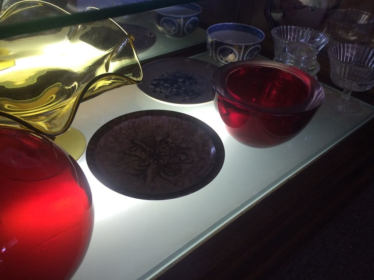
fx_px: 324
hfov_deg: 60.0
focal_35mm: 30
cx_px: 187
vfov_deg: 46.8
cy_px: 140
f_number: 2.2
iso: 40
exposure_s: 1/30
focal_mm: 4.12
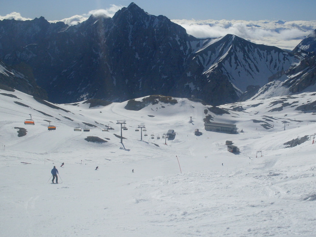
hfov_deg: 42.0
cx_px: 175
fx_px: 411
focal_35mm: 45
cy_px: 114
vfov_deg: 32.2
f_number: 8.4
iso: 80
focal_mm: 6.3
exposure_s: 1/1000
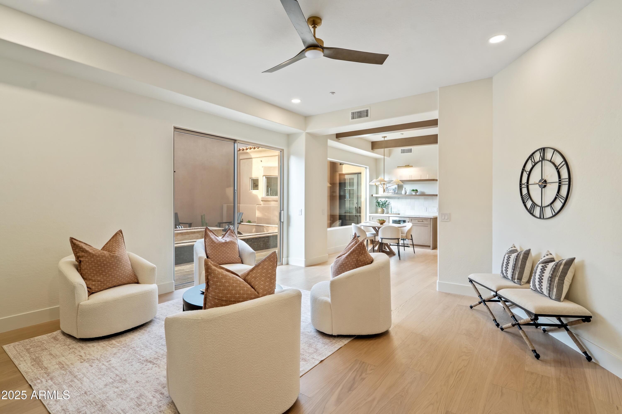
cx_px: 311
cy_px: 207
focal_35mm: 18
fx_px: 311
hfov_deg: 90.0
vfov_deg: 67.4
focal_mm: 18
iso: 800
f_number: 8
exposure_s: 1/20
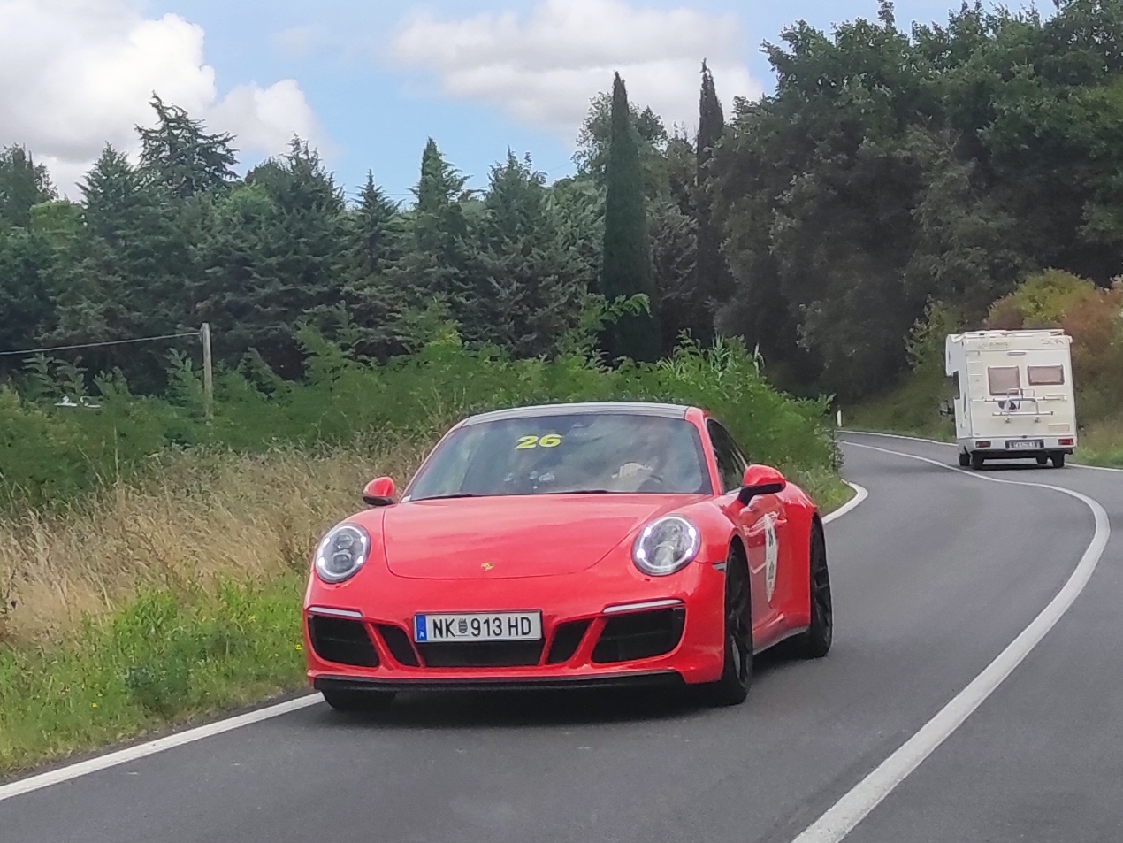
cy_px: 422
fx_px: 811
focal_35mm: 25
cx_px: 562
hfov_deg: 69.4
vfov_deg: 54.9
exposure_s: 1/1631
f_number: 1.89
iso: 100
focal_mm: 5.43
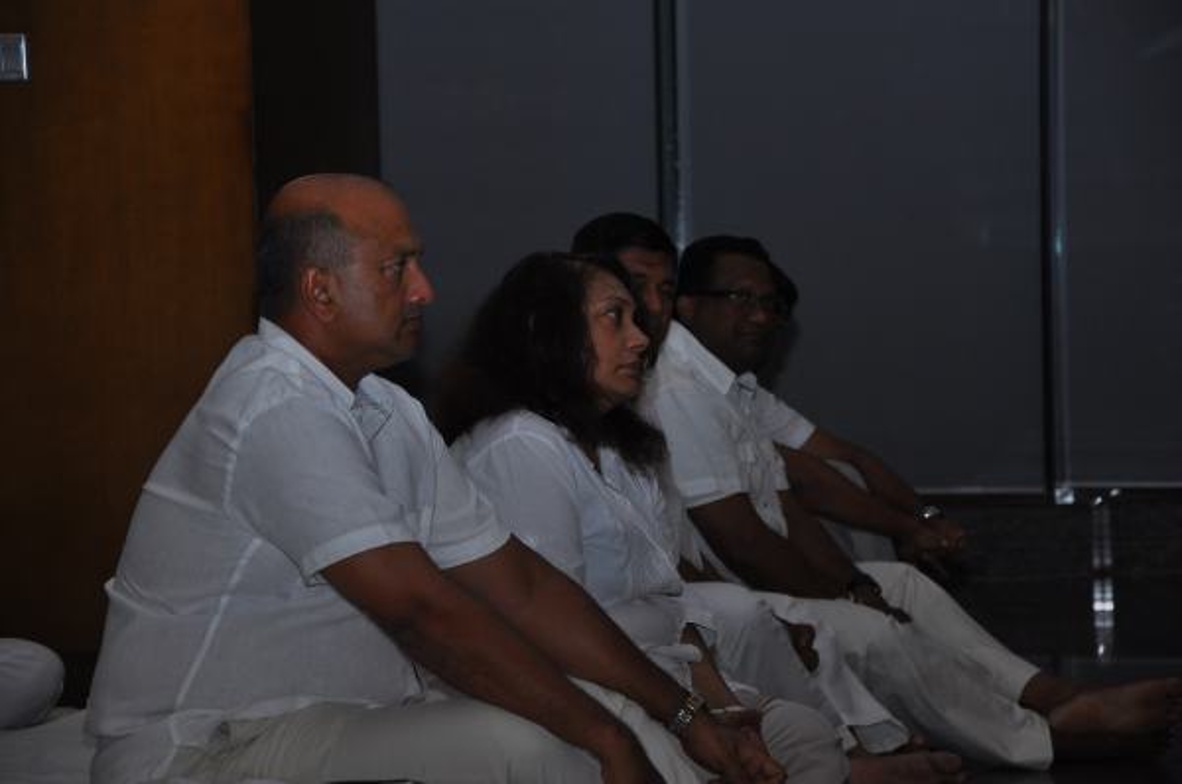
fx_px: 4524
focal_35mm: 138
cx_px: 591
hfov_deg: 14.9
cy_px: 392
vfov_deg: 9.9
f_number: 5.6
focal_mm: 92
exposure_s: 1/160
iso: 400
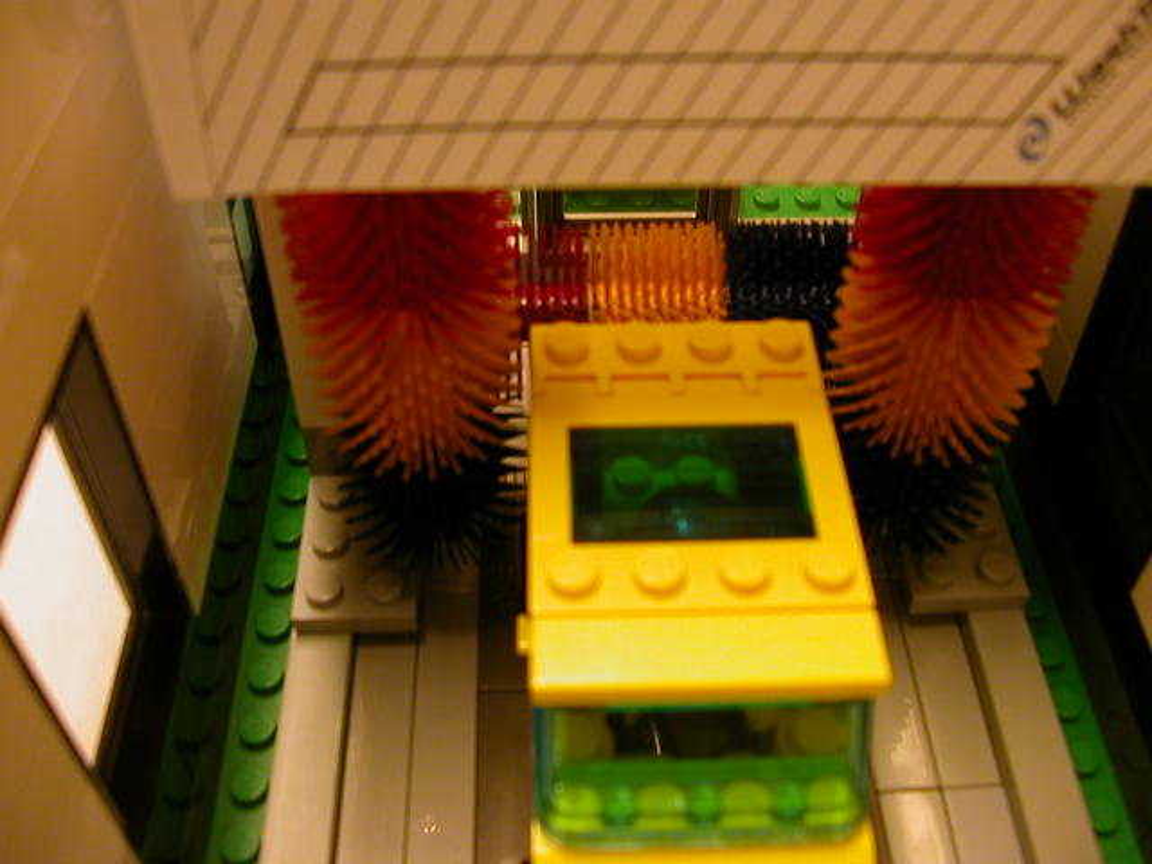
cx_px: 576
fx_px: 1231
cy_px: 432
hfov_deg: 50.1
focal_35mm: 37
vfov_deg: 38.7
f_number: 2.7
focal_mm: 5.6
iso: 100
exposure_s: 1/14.7
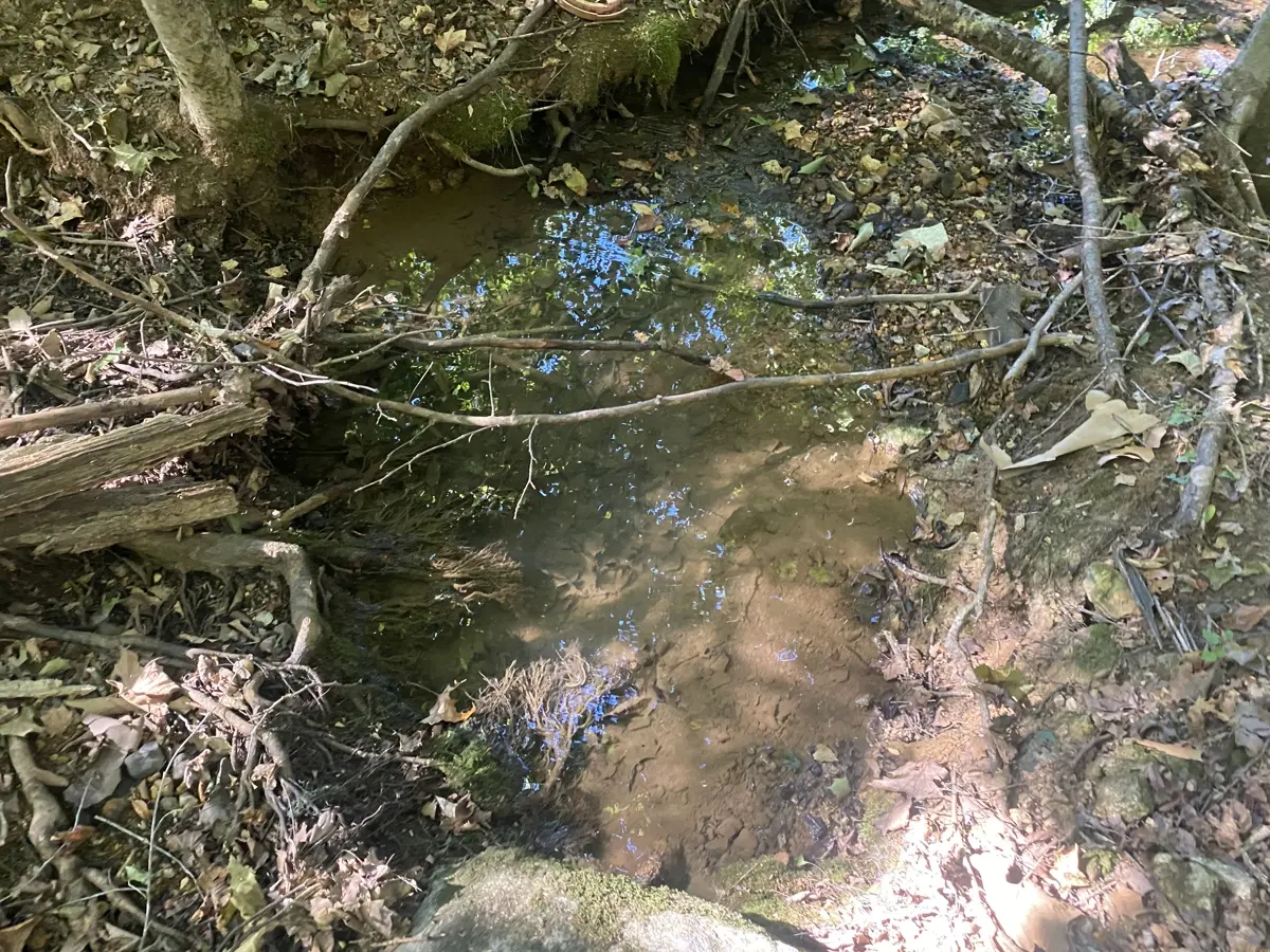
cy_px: 476
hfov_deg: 67.3
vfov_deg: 53.1
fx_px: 954
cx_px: 635
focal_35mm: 26
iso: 500
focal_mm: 4.25
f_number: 1.8
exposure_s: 1/60
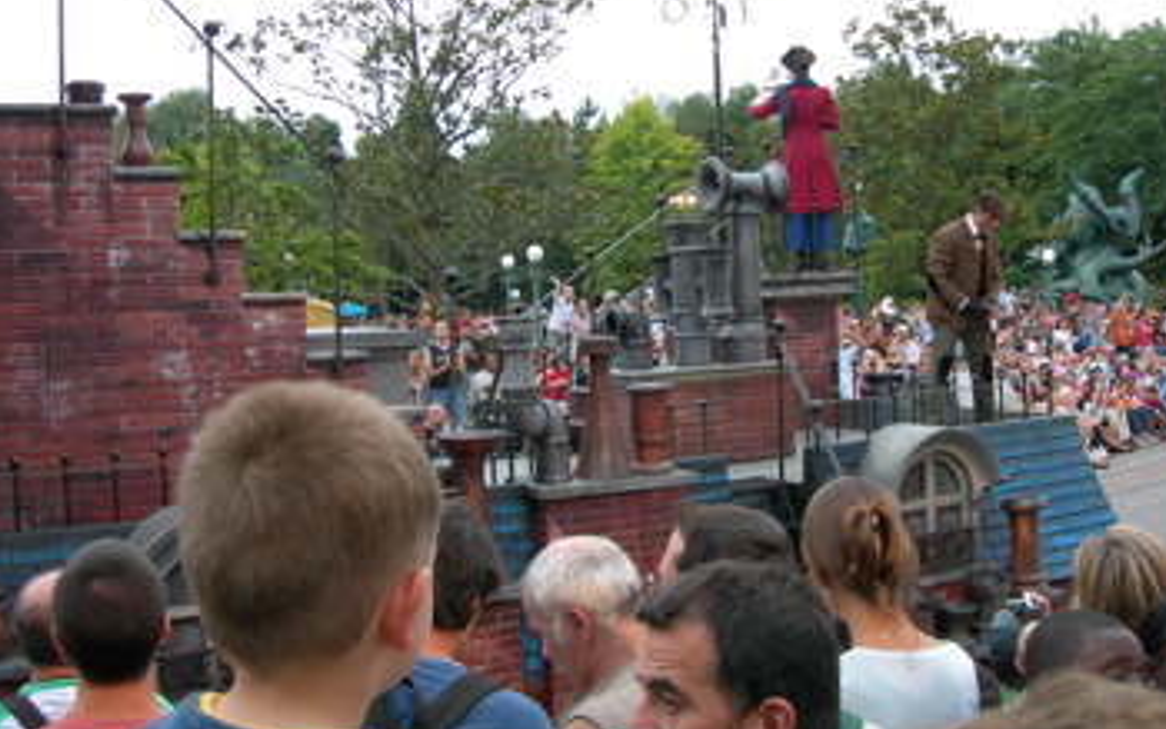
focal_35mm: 46
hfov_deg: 43.4
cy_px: 313
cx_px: 653
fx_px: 1462
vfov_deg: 28.0
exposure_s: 1/76.2
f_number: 2.8
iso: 50
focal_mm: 7.8
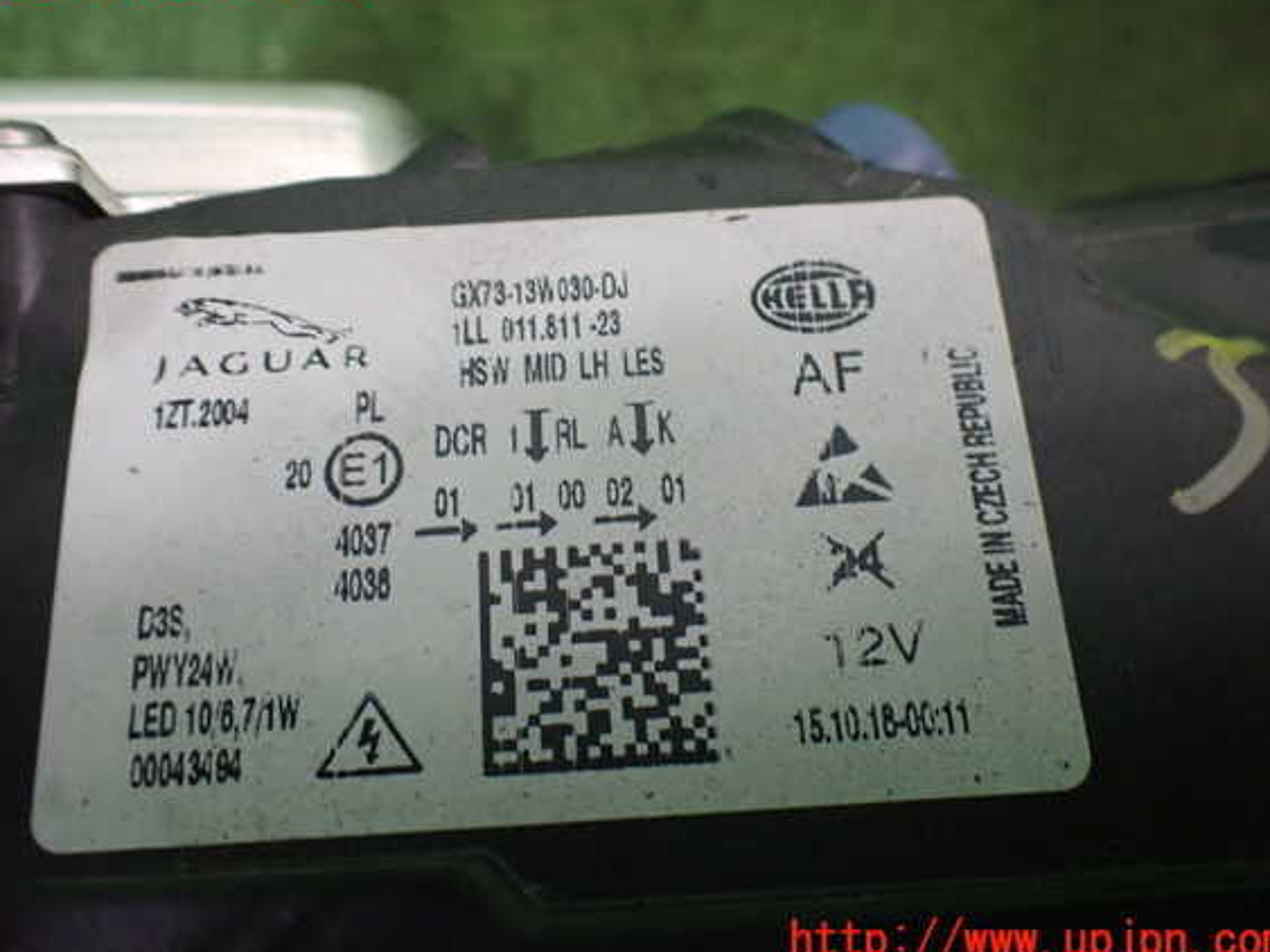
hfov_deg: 56.8
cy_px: 462
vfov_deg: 44.1
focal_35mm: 32
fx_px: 1174
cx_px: 623
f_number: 2.3
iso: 800
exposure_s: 1/80
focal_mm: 5.4
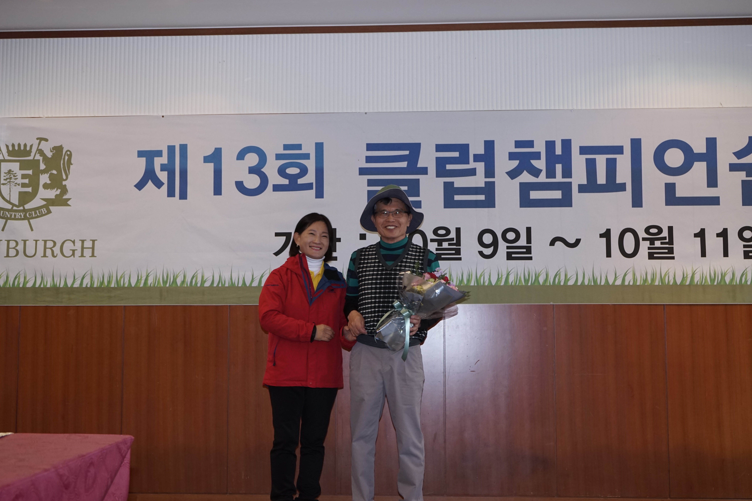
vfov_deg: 29.2
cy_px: 250
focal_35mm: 46
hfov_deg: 42.7
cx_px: 376
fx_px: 961
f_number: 7.1
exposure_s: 1/60
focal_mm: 46
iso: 1600
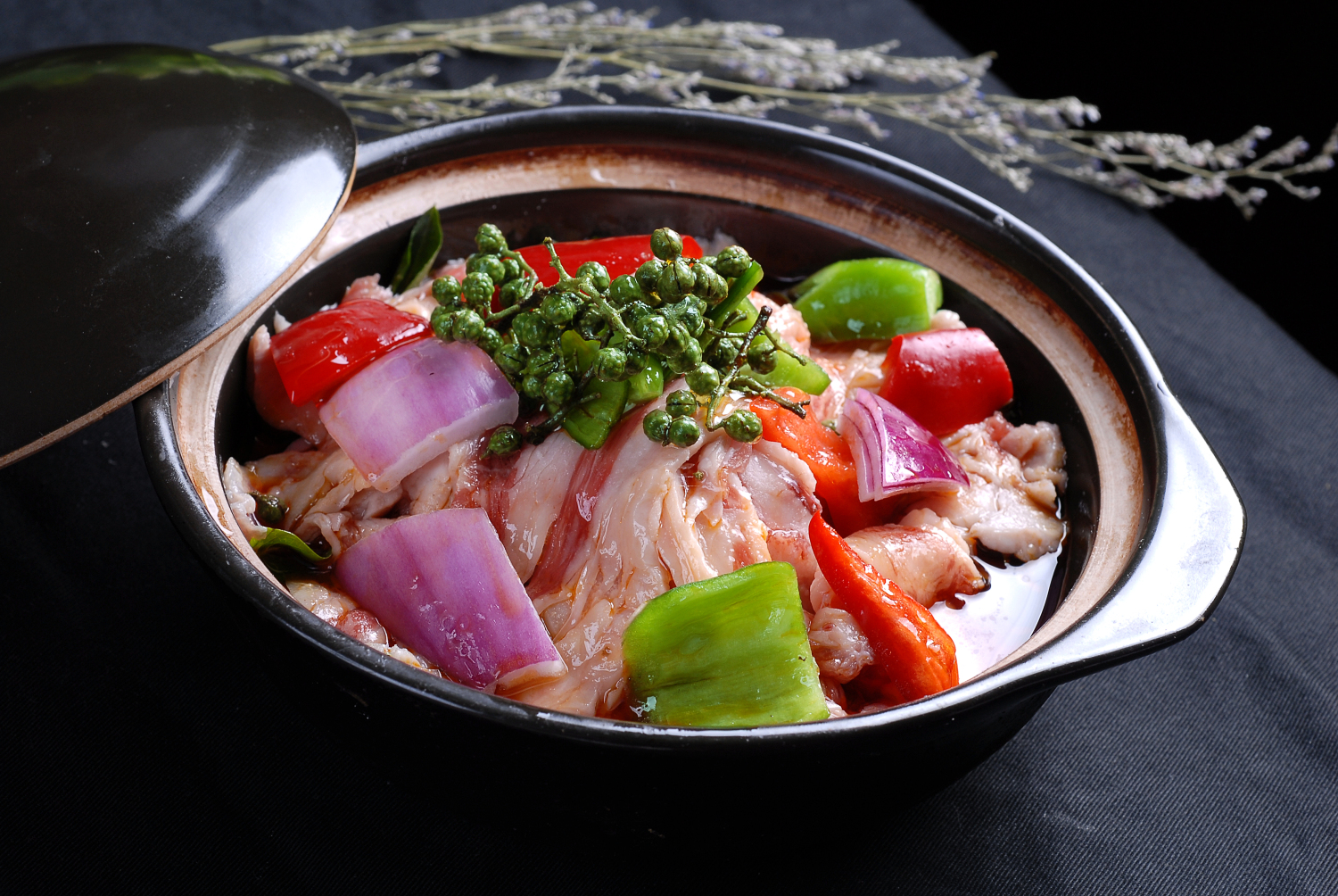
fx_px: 3349
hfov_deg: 22.6
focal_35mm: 90
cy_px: 448
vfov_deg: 15.2
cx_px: 669
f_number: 11
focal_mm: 60
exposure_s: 1/125
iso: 125
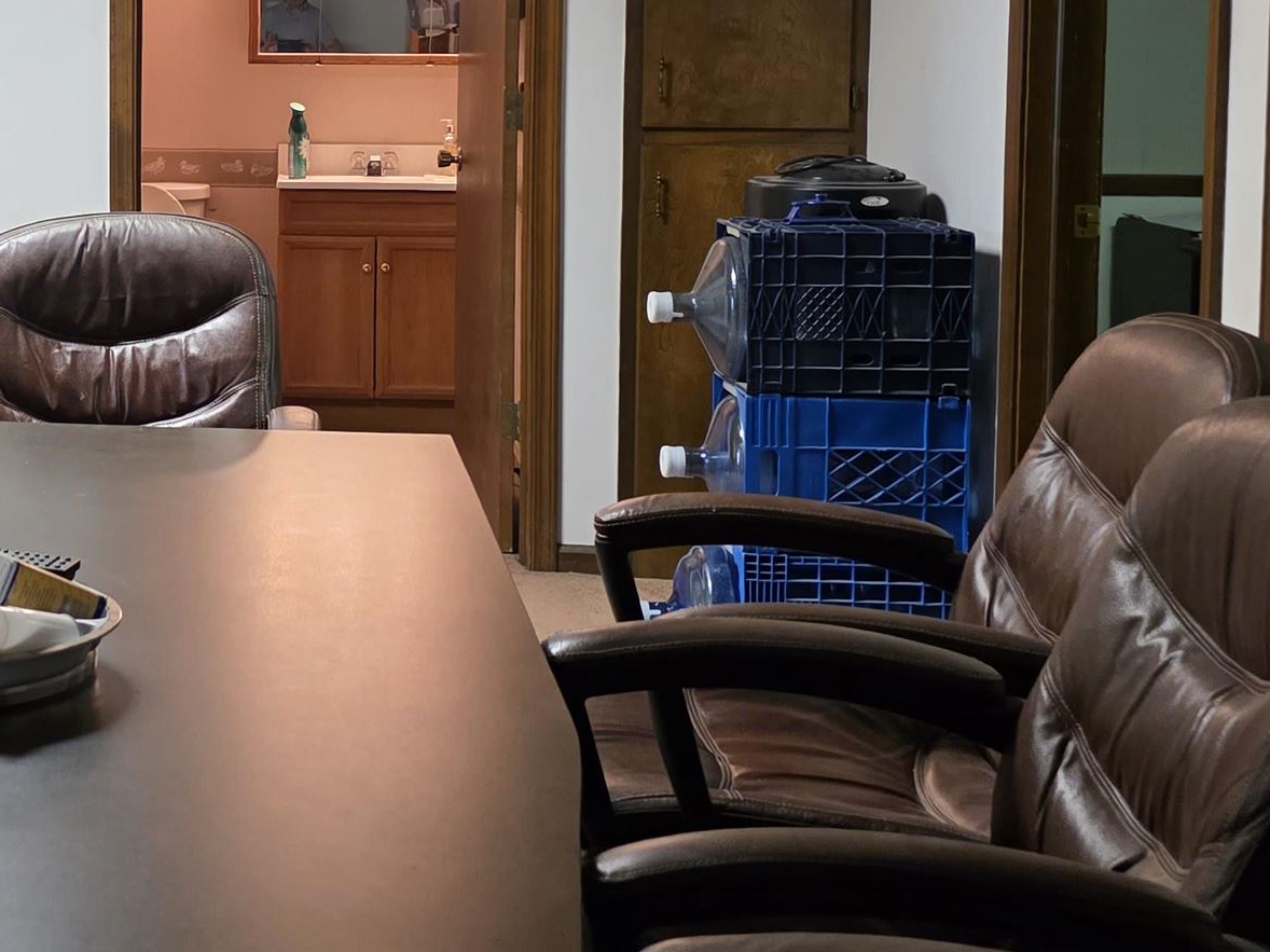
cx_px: 97
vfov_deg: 24.0
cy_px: 167
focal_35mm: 60
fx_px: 2201
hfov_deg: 30.6
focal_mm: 6.3
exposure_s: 1/120
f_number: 1.7
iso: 500
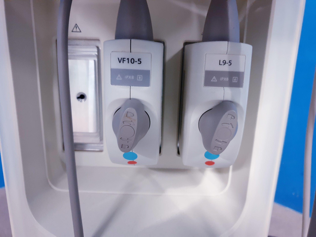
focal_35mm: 26
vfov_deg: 53.1
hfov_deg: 67.3
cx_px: 158
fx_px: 237
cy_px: 118
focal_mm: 4.3
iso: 250
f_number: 1.5
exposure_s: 1/13
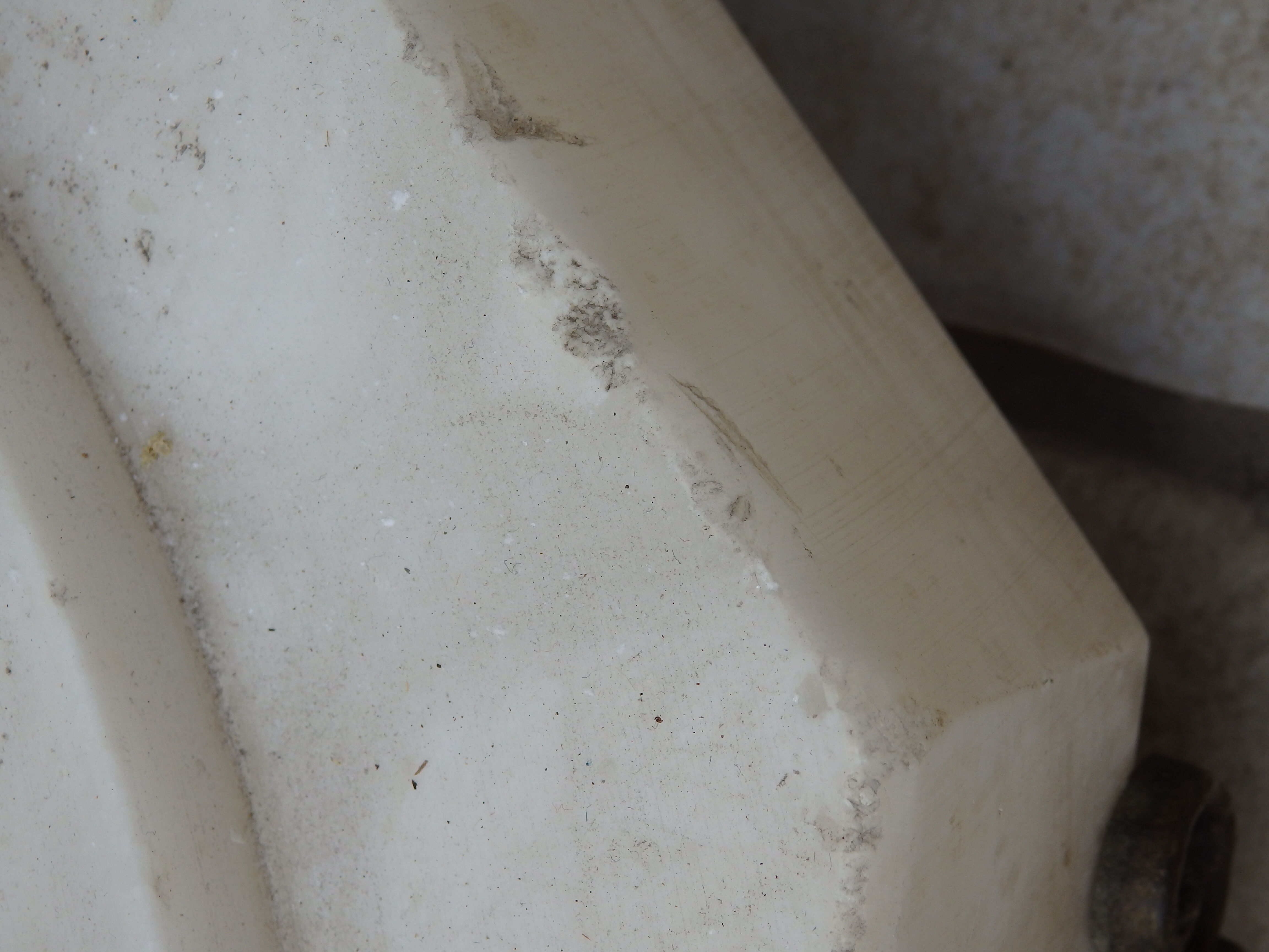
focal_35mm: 88
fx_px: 3226
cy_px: 476
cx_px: 634
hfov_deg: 22.3
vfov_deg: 16.8
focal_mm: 15.8
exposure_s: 1/500
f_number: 4.8
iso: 125
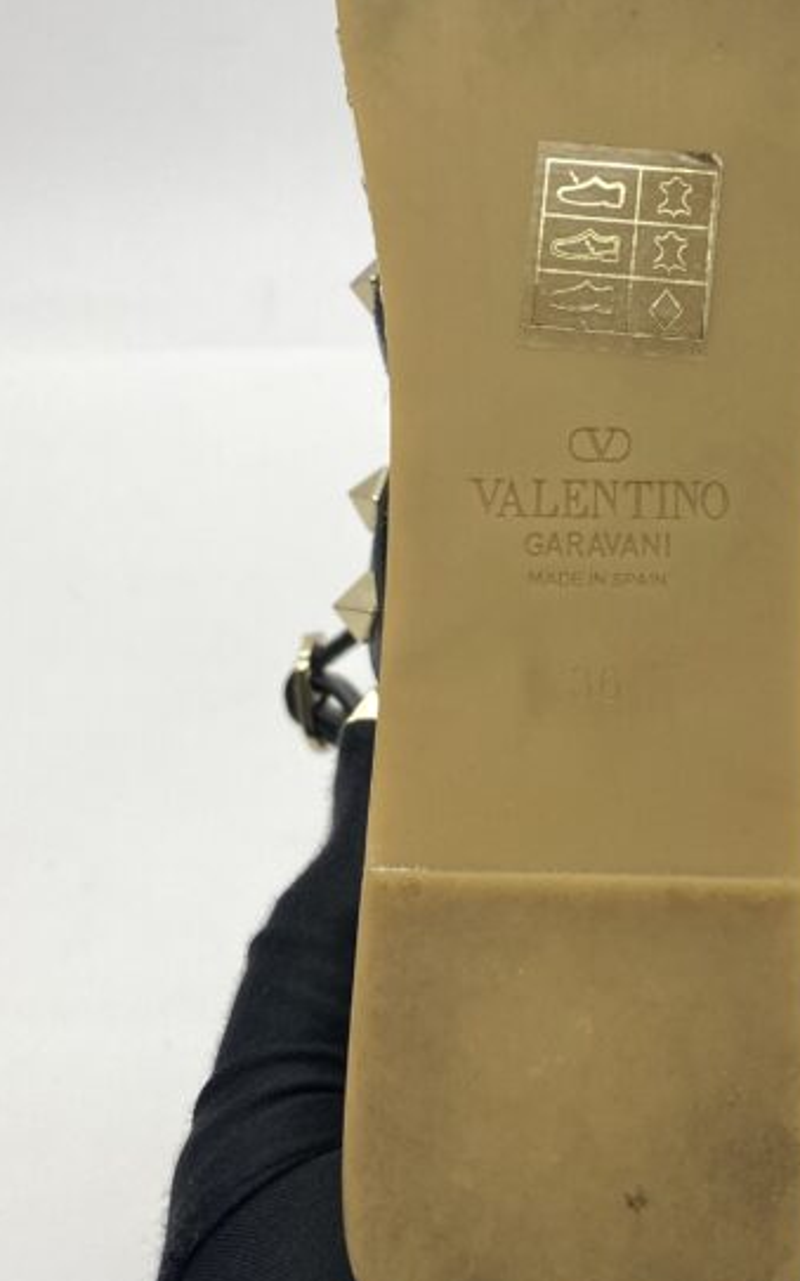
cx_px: 632
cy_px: 373
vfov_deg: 38.2
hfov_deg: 24.5
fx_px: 1815
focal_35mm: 52
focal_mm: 4.25
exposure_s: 1/165
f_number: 1.8
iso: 32
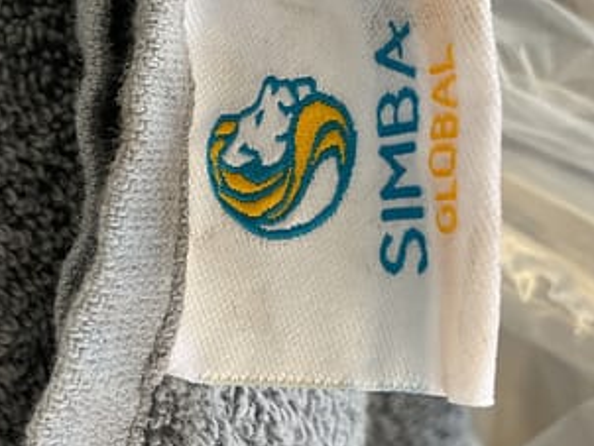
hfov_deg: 39.3
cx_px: 208
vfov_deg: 30.2
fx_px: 824
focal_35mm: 48
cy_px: 160
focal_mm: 3
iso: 50
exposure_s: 1/50
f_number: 1.8
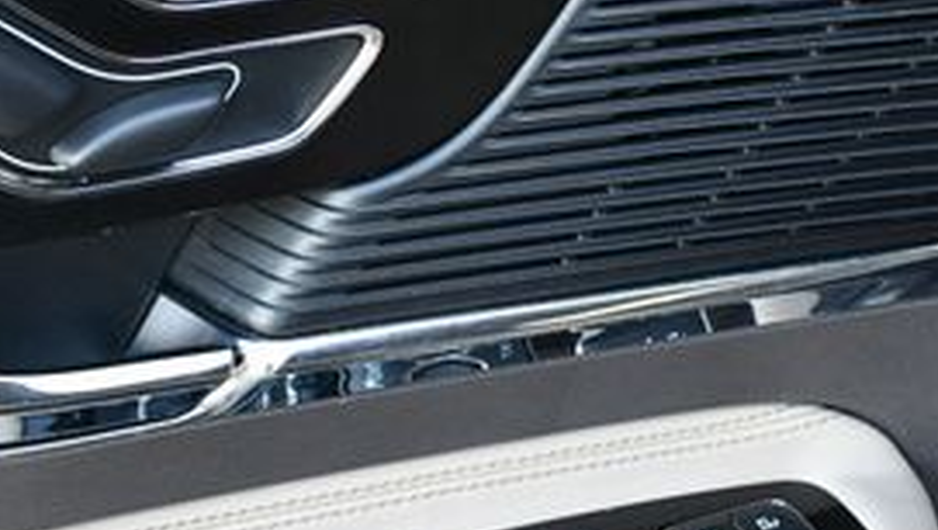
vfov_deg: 12.3
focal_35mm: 99
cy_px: 270
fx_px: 2465
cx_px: 329
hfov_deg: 21.5
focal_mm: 20
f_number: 3.8
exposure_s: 1/250
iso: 800
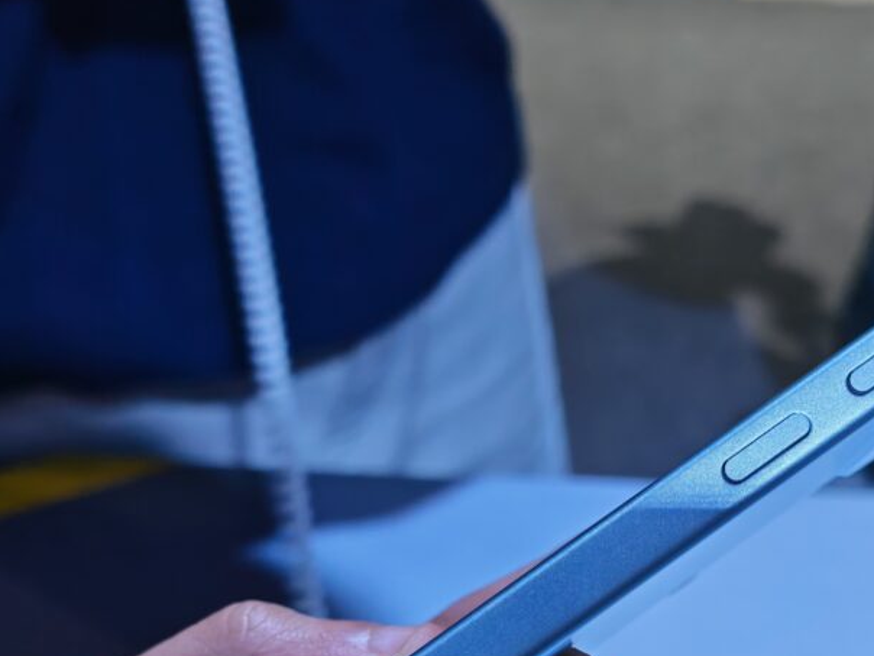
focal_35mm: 78
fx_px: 1969
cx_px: 553
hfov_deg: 24.9
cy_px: 514
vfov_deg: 18.7
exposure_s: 1/100
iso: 64
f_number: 1.6
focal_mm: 5.4
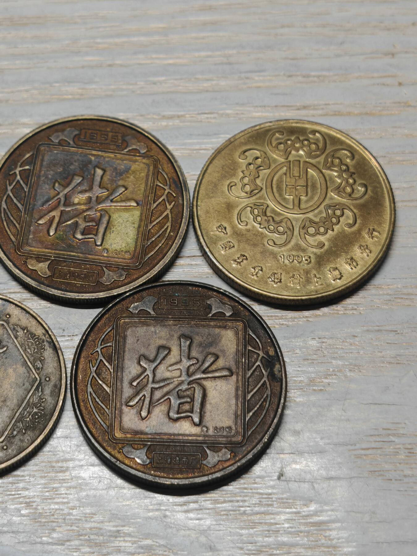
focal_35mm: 95
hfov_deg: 15.6
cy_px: 278
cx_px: 208
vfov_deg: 20.7
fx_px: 1526
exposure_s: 1/100
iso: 64
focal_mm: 7.62
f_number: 1.6
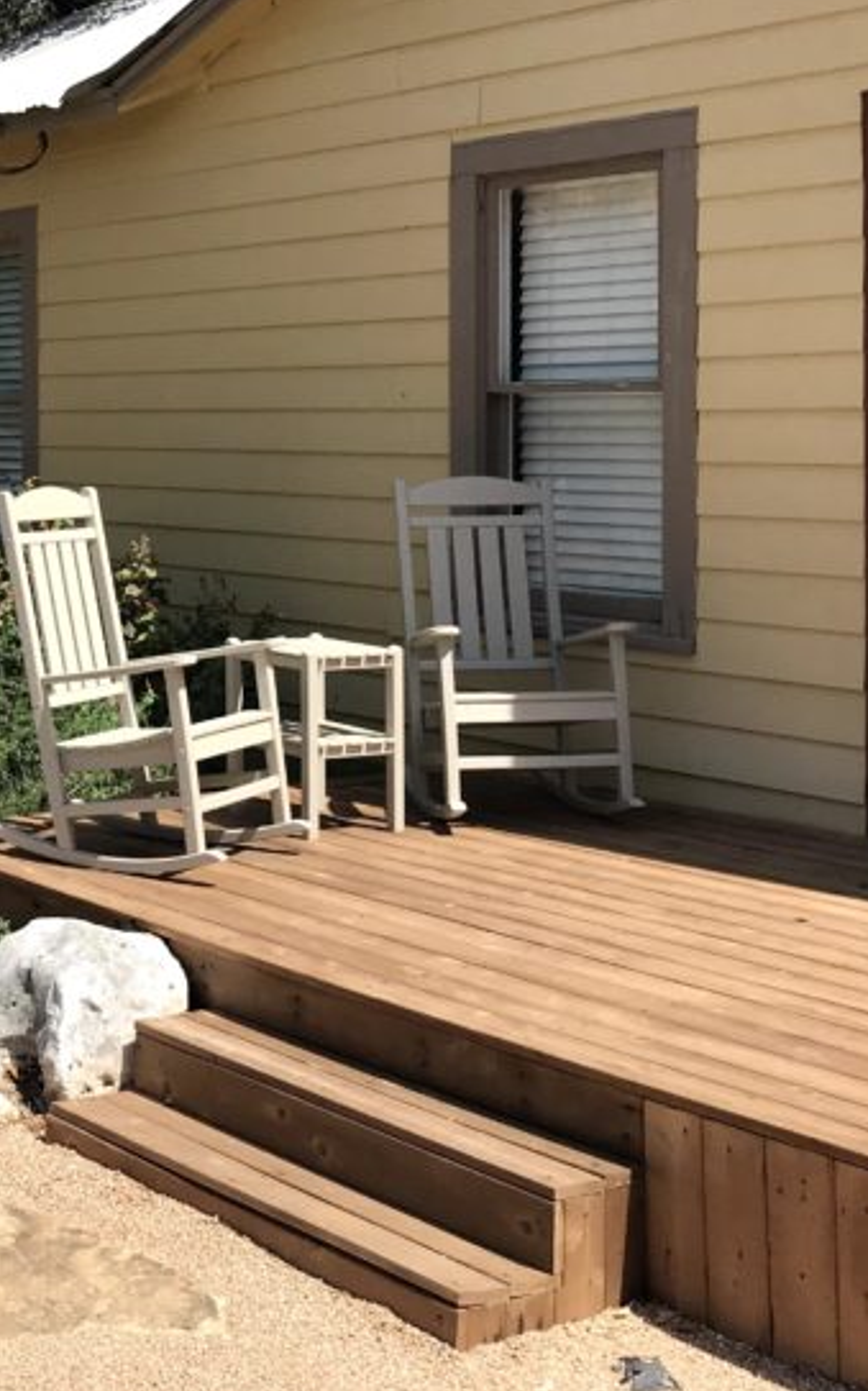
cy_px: 476
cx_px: -128
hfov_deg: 21.7
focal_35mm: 56
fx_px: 2121
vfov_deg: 36.0
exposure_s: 1/1953
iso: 20
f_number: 1.8
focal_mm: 3.99
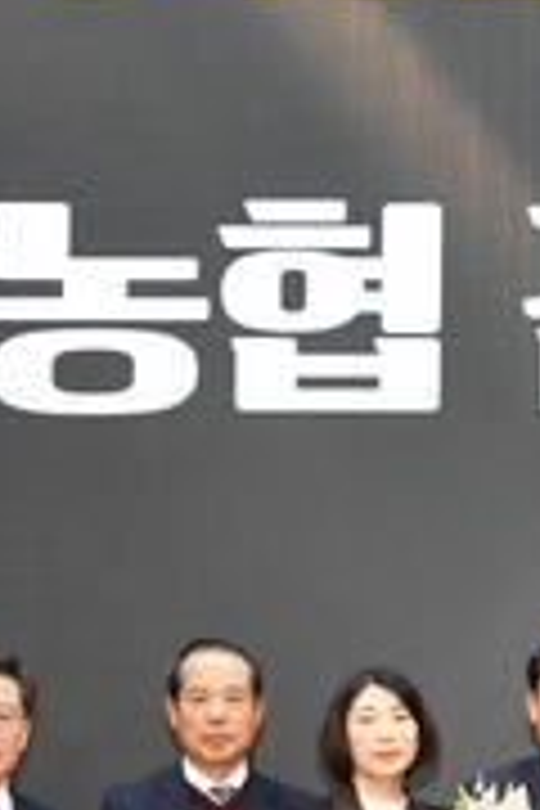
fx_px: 2475
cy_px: 698
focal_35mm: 110
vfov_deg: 18.3
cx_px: 745
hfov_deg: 12.0
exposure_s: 1/60
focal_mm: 31
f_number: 9
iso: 2500
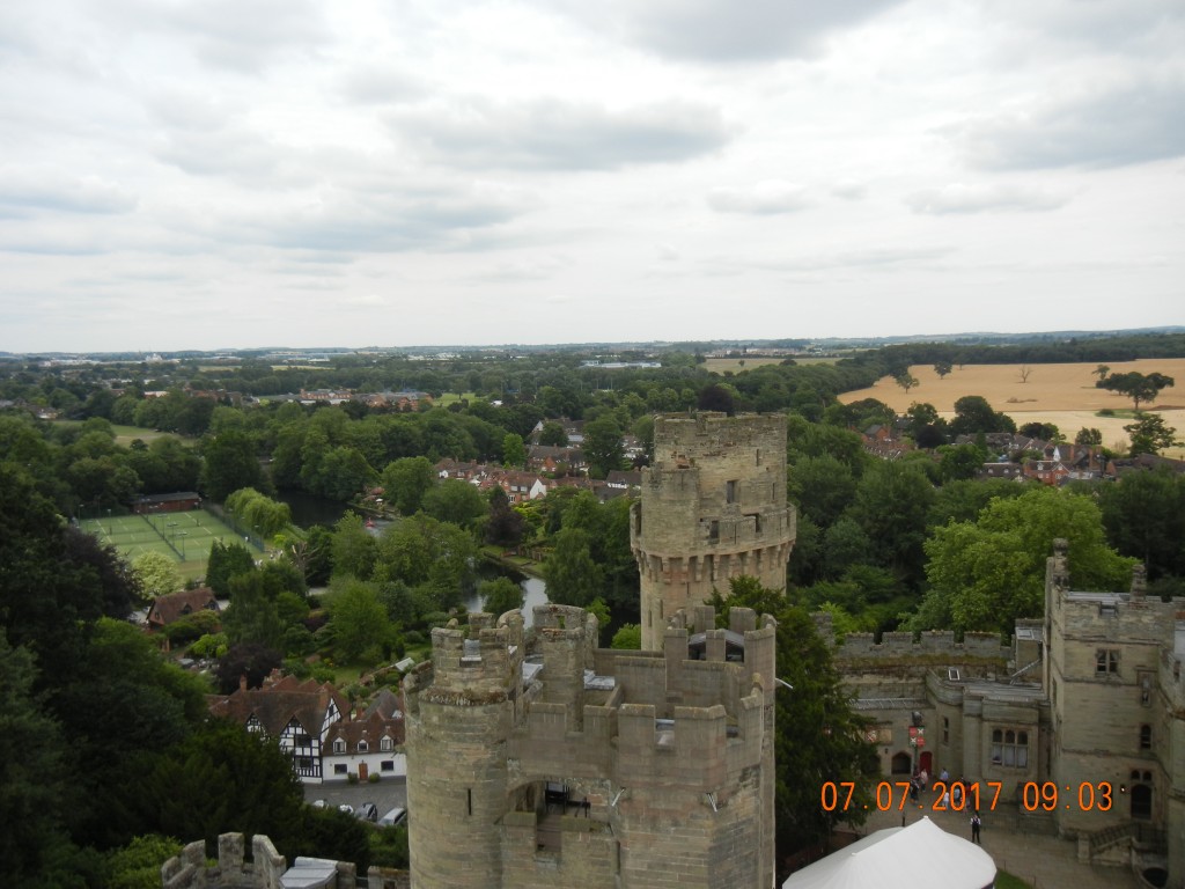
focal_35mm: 30
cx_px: 592
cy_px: 444
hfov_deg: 60.0
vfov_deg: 46.8
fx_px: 1027
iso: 160
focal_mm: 5.4
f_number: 3.5
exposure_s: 1/804
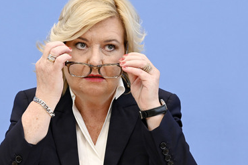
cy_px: 81
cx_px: 99
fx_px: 771
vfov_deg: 12.2
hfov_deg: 18.3
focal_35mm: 112
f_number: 5.6
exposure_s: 1/500
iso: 3200
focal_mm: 92
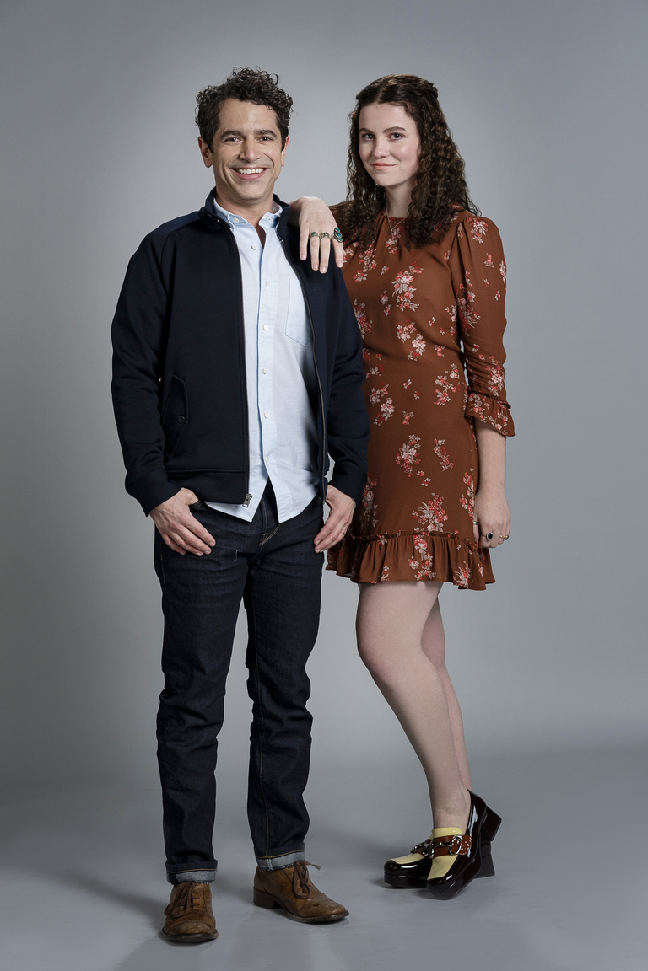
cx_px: 324
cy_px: 486
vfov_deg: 25.7
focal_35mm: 79
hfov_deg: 17.3
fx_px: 2133
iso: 400
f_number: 7.1
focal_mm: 79
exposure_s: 1/125
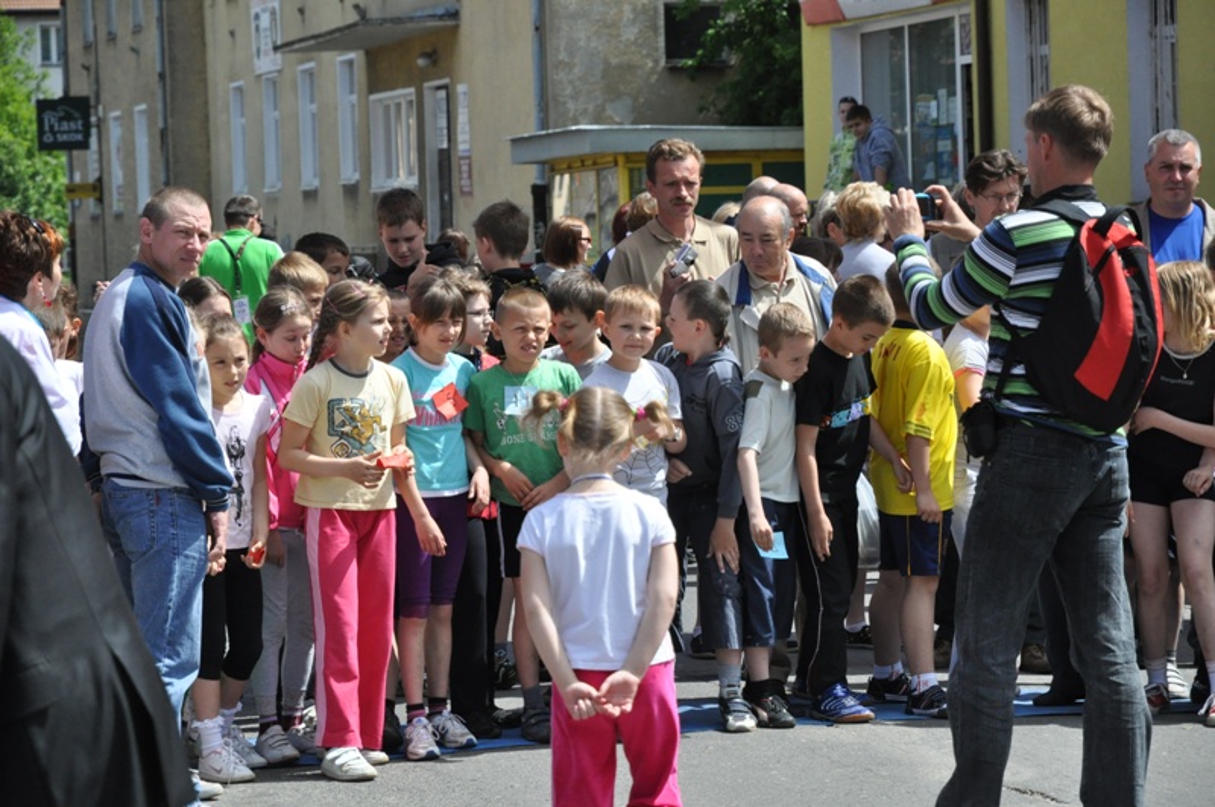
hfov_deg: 16.1
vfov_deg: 10.7
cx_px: 608
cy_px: 404
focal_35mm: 128
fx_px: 4297
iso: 1000
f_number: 5.6
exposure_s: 1/4000
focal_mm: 85
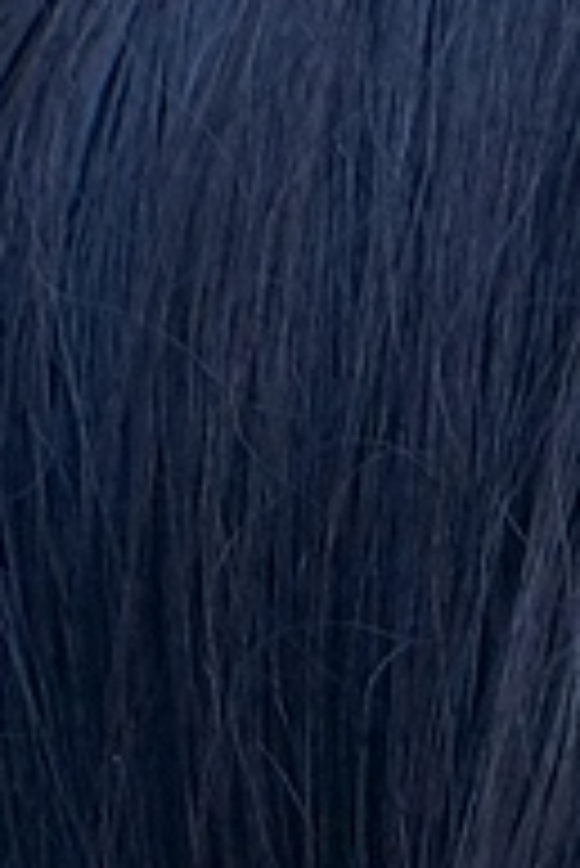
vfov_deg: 1.9
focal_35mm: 1061
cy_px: 2244
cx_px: 1565
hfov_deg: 1.3
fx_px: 25593
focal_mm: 114
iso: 640
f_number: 6.3
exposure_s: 1/200
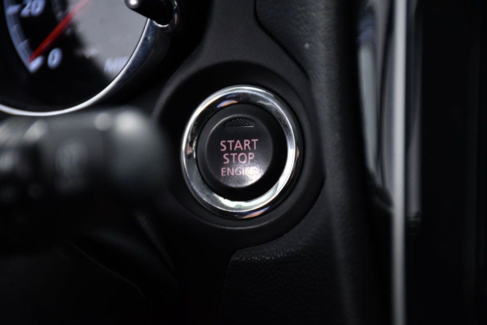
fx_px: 2123
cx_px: 244
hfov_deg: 13.1
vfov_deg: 8.7
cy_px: 162
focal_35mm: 157
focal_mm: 105
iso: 2500
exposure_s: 1/125
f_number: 5.6
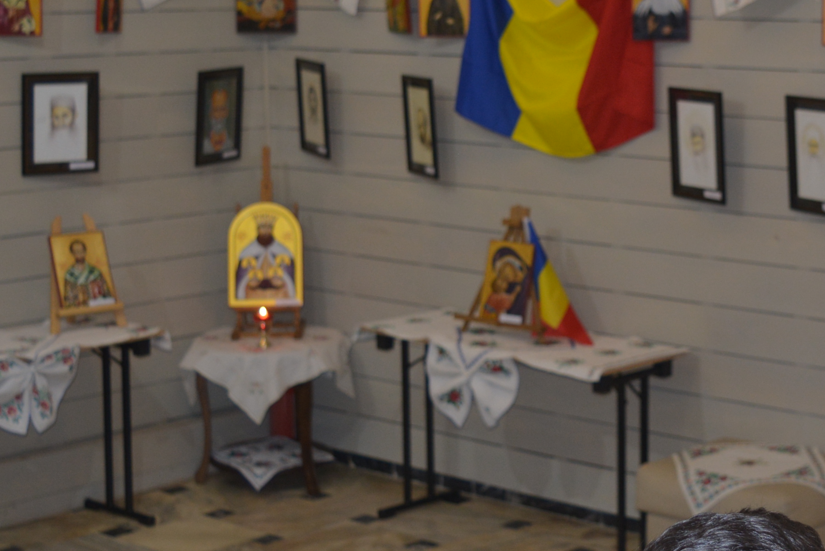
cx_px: 642
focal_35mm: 86
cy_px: 188
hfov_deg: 23.3
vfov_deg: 15.8
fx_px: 1977
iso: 400
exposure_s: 1/25
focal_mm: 23
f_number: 3.8
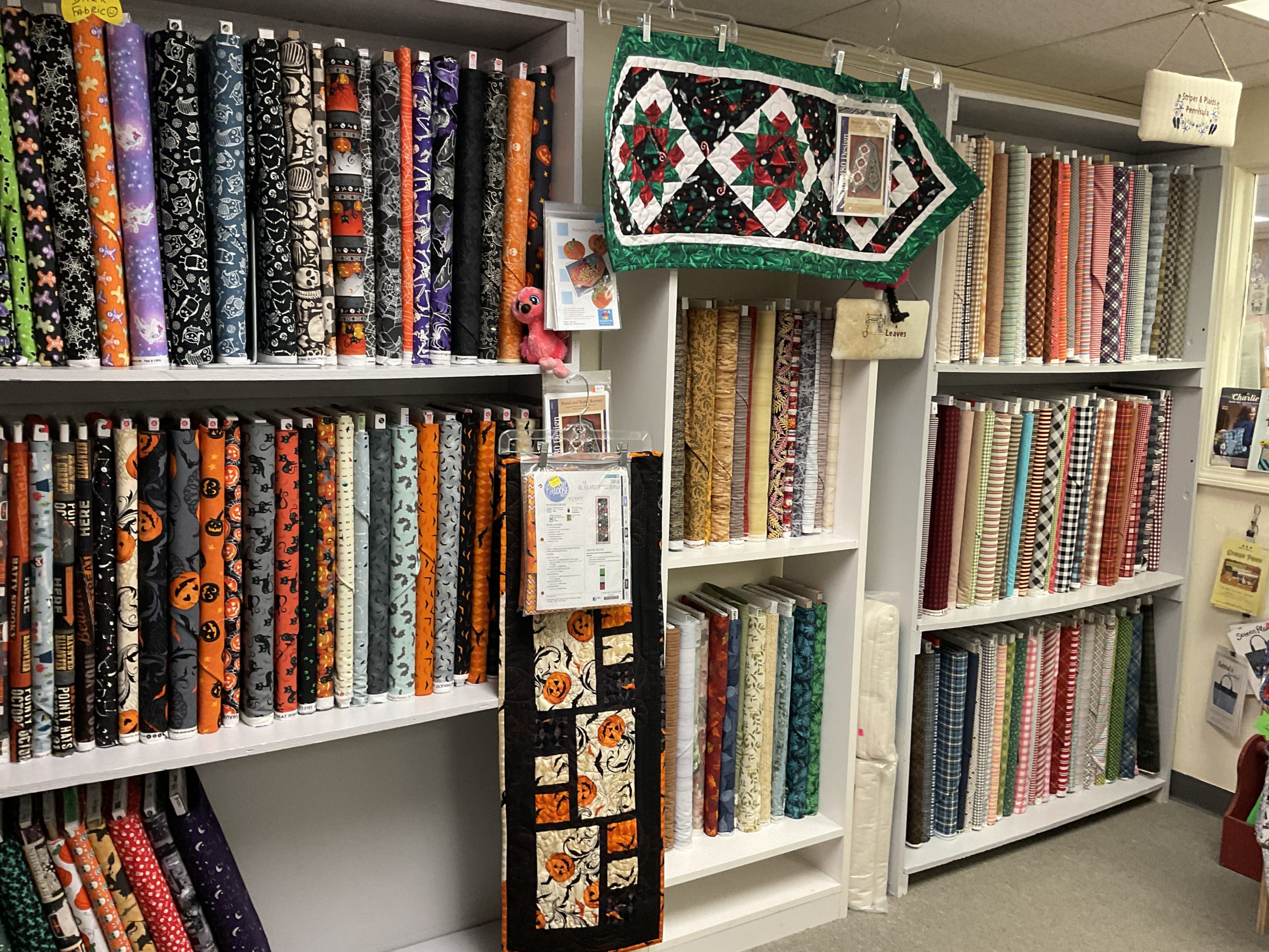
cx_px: 634
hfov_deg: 61.7
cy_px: 476
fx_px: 1063
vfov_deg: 48.2
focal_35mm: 29
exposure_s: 1/60
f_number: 1.8
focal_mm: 3
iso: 125
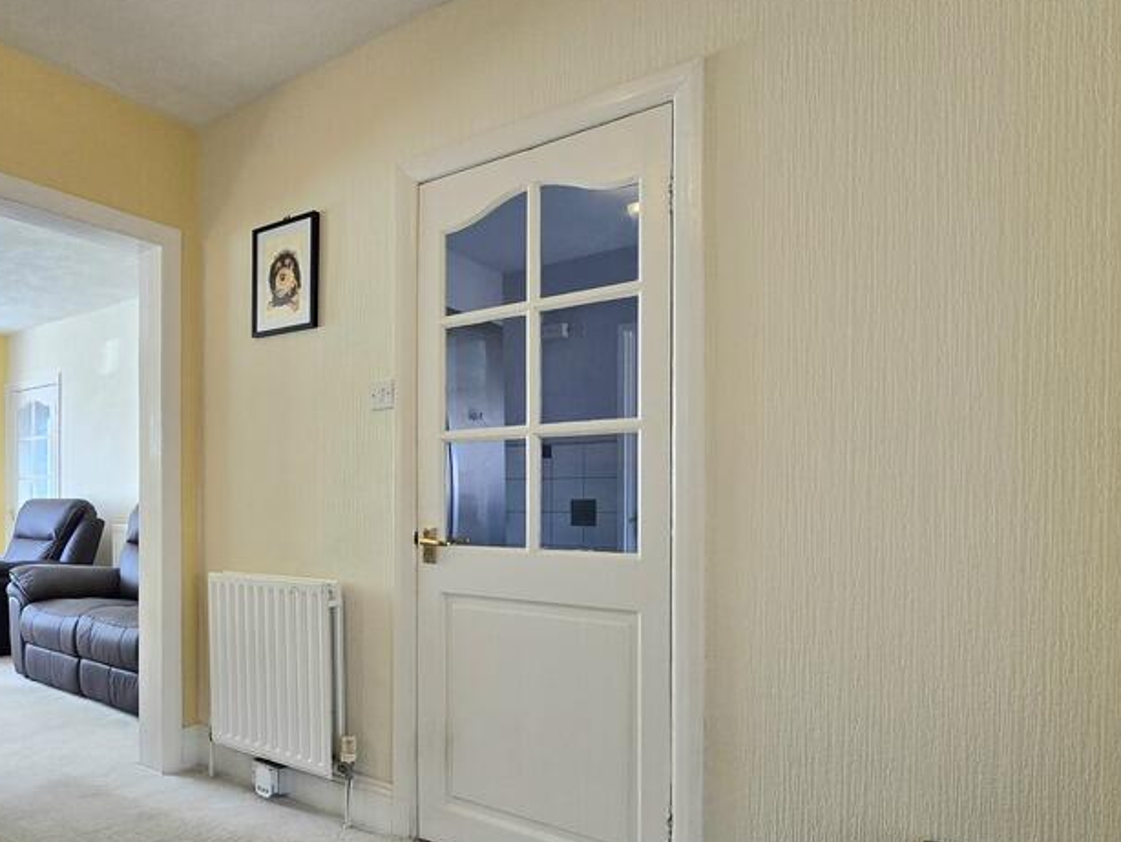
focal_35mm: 21
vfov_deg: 63.1
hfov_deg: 75.9
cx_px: 354
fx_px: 680
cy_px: 491
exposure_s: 1/100
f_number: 2.2
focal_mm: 2.2
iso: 100
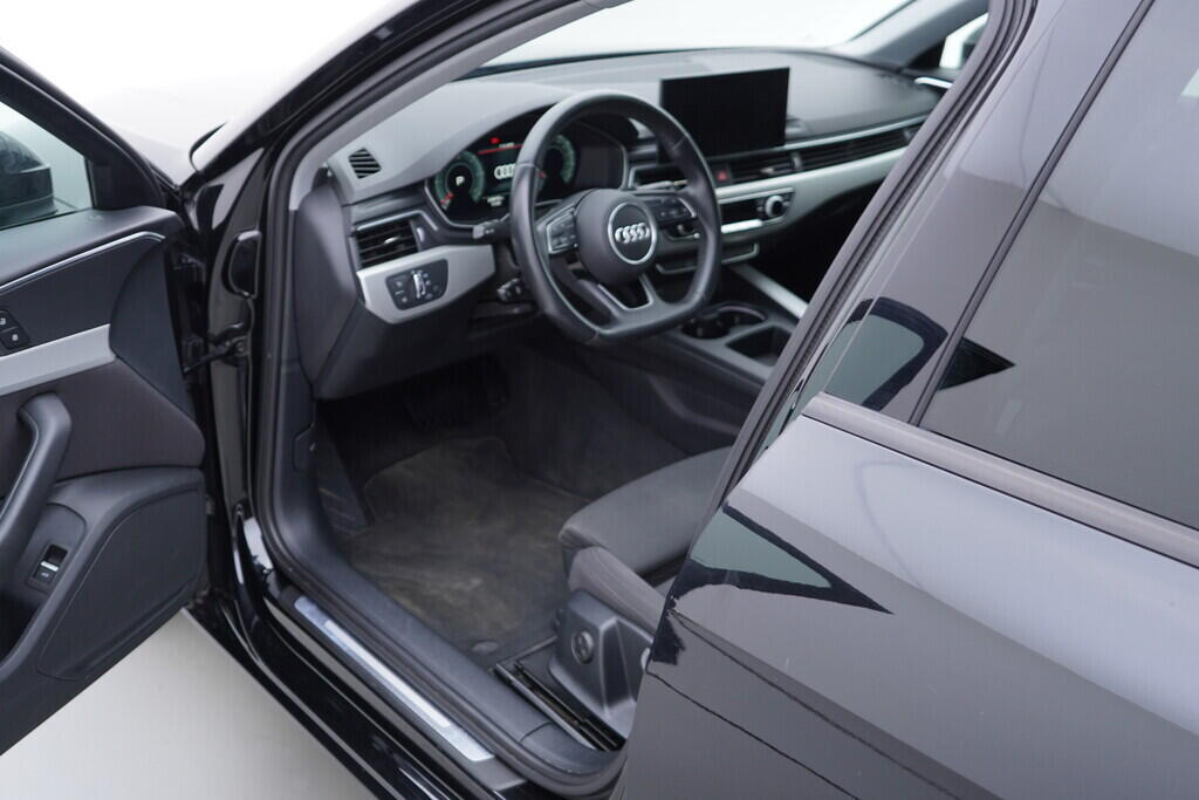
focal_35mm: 36
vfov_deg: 36.9
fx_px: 1199
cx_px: 600
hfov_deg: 53.1
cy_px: 400
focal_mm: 24
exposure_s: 1/40
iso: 160
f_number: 2.8
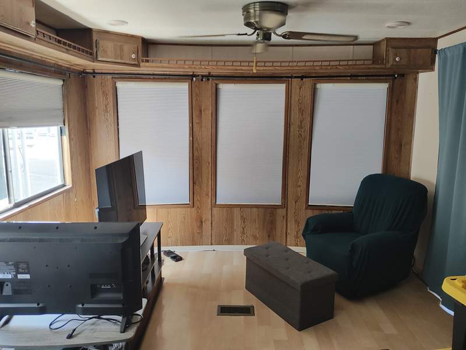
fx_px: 337
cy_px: 175
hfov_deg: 69.4
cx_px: 233
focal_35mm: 25
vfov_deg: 54.9
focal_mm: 4.15
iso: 175
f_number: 1.5
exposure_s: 1/60.1
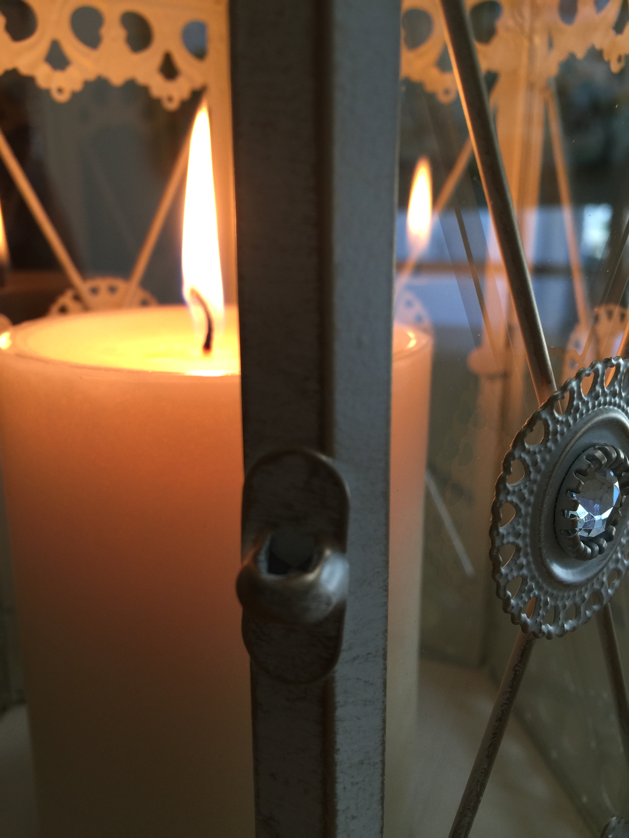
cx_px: 314
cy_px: 419
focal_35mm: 29
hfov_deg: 48.2
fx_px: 703
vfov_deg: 61.7
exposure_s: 1/15
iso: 32
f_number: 2.2
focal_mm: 4.15
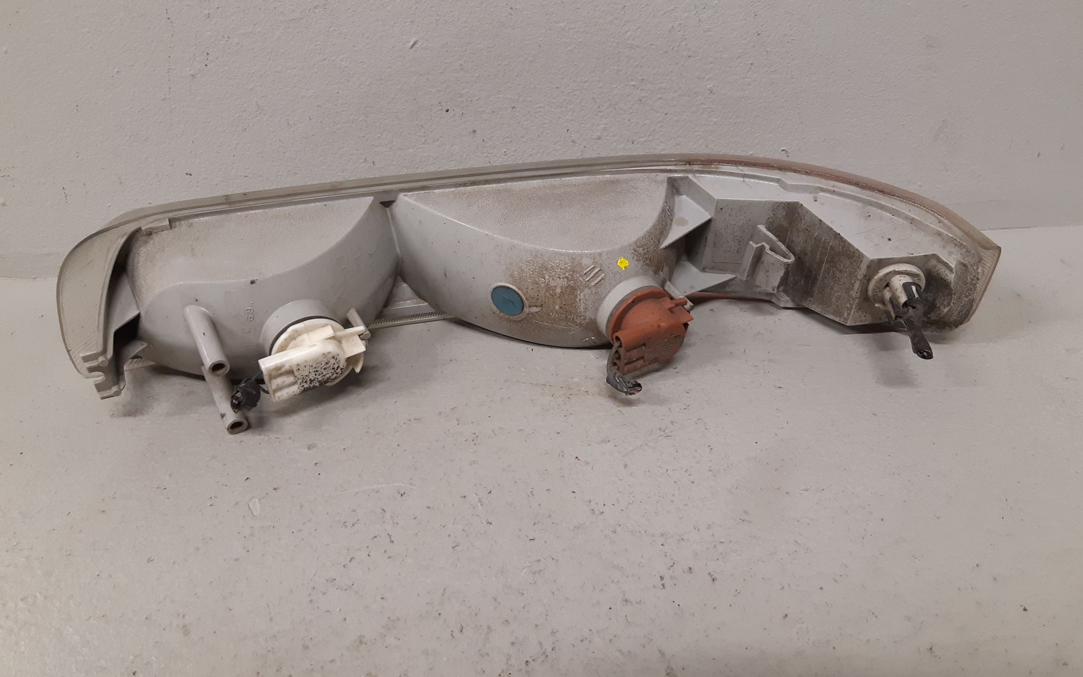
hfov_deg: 66.5
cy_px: 311
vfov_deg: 44.5
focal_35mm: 28
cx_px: 548
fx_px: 826
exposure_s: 1/50
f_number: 1.7
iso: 160
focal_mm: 3.93
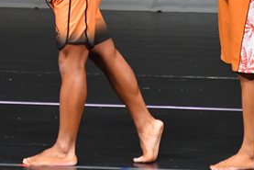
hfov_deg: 2.1
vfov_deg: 1.4
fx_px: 6805
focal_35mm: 964
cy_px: -19
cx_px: 46
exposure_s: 1/400
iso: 4000
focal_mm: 230
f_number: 5.6
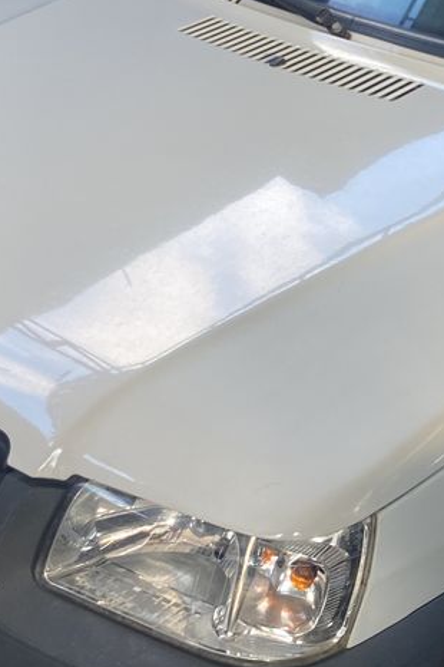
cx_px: 400
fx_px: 1184
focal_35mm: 64
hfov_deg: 20.8
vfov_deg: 31.2
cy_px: 235
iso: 32
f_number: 1.8
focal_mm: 4.25
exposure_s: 1/69
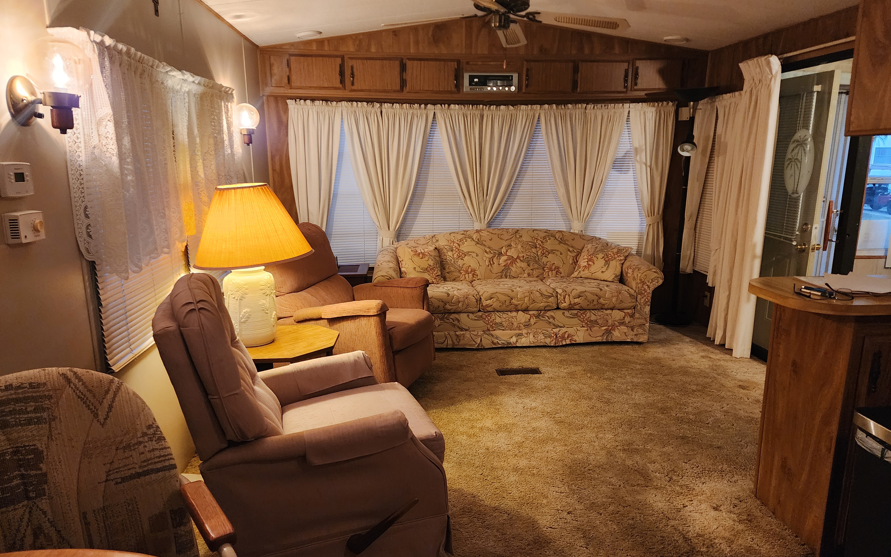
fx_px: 607
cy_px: 289
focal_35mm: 25
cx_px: 451
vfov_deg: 49.3
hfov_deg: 72.5
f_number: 1.8
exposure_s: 1/120
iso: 800
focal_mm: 6.4
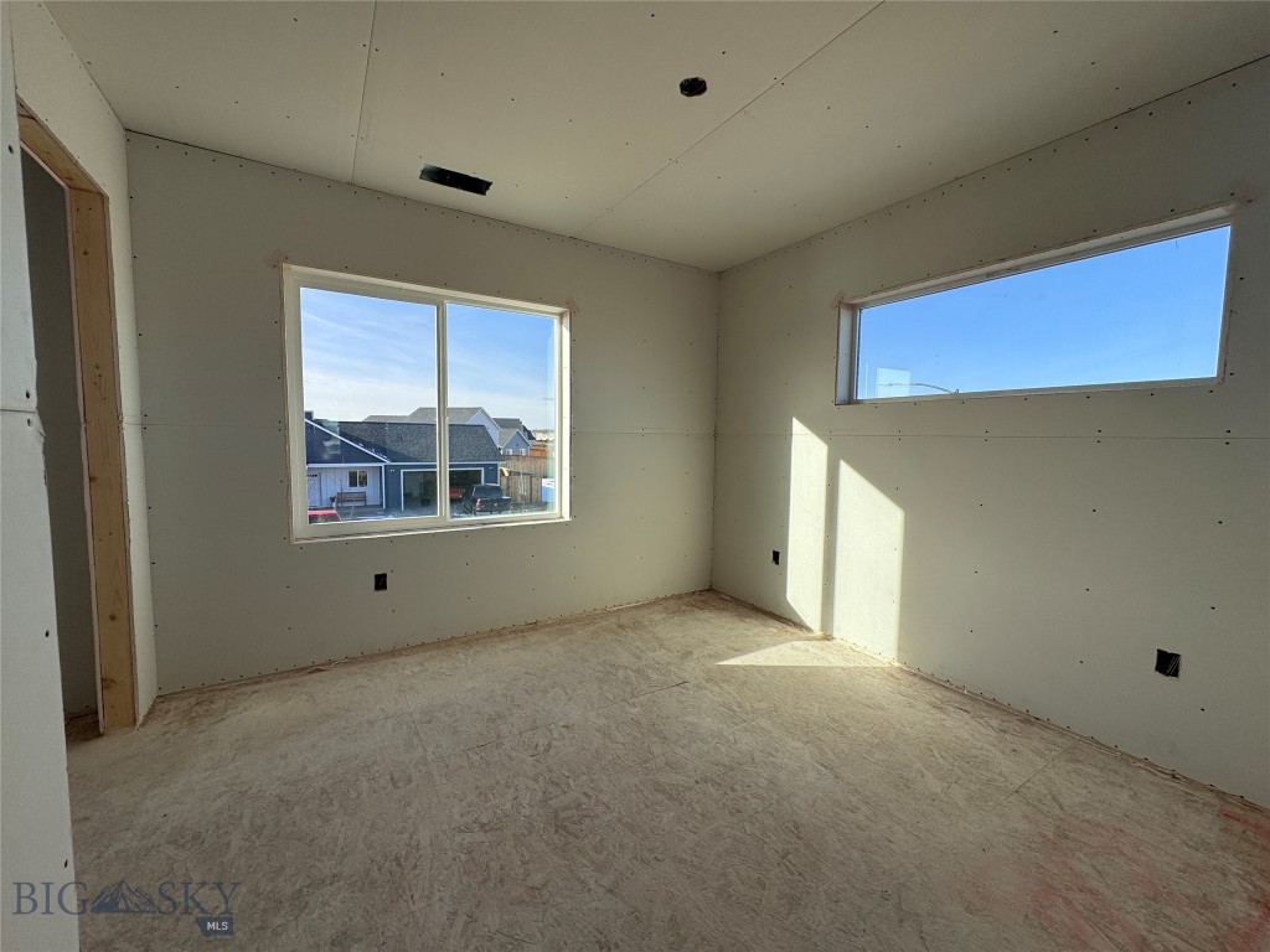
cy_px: 476
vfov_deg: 85.7
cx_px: 635
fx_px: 514
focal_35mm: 14
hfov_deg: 102.1
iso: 40
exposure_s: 1/804
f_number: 2.2
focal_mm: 2.22
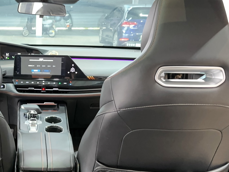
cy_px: 135
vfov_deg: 27.0
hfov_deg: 34.8
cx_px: 40
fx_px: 351
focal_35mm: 53
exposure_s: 1/30
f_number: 1.78
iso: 1250
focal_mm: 6.86
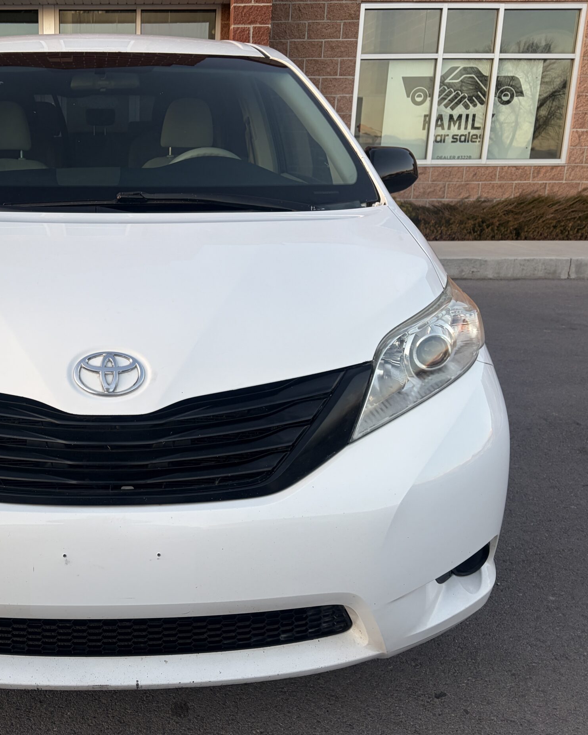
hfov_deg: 40.2
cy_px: 362
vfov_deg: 51.5
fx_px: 761
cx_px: 102
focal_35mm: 35
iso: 32
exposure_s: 1/152
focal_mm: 5.96
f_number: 1.6
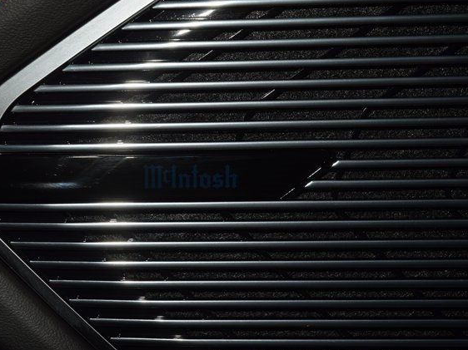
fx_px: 1554
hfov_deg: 17.1
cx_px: 208
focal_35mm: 115
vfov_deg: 12.9
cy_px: 174
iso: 100
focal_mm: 70
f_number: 8
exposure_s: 1/125
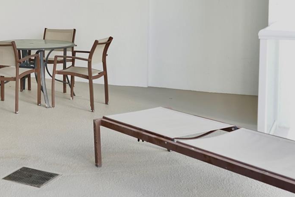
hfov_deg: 29.1
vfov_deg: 20.4
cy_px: 15
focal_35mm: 65
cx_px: 5
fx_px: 532
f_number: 3.5
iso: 160
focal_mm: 28
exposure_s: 1/60
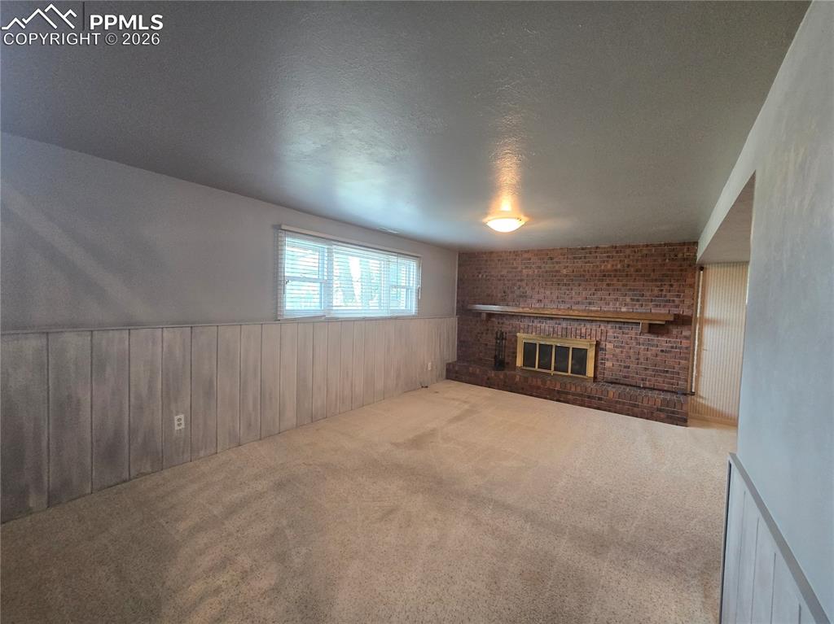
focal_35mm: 13
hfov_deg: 106.2
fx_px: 313
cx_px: 417
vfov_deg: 89.9
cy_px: 312
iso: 500
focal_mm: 2.2
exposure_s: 1/60
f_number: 2.2
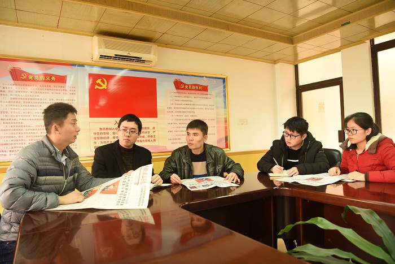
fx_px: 285
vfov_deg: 49.6
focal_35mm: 26
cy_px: 132
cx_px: 198
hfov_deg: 69.4
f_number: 3.5
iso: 800
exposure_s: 1/50
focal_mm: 26
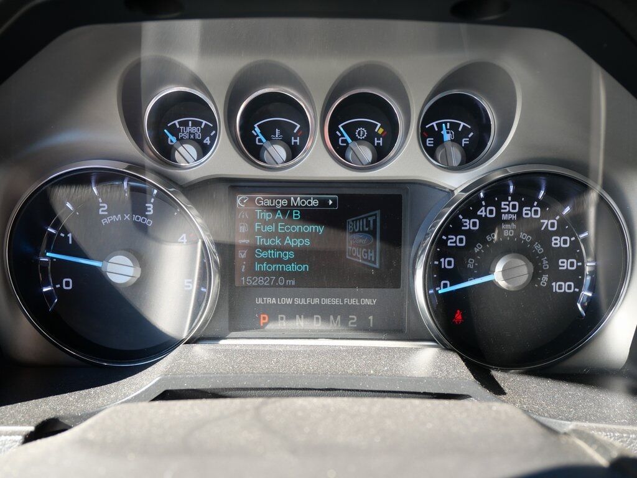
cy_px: 239
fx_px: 552
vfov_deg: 46.8
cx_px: 318
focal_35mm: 30
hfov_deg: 60.0
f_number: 3.8
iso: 200
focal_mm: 15
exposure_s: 1/100
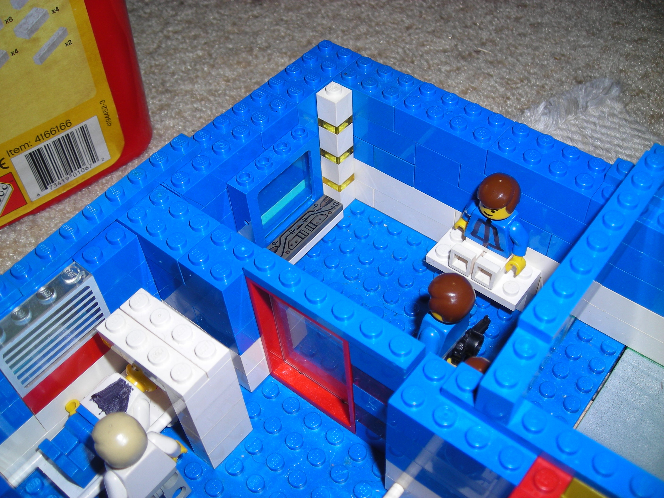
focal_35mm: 38
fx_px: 729
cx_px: 332
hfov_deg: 49.0
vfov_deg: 37.7
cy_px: 249
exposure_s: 1/60
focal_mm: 6.3
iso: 50
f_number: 3.2
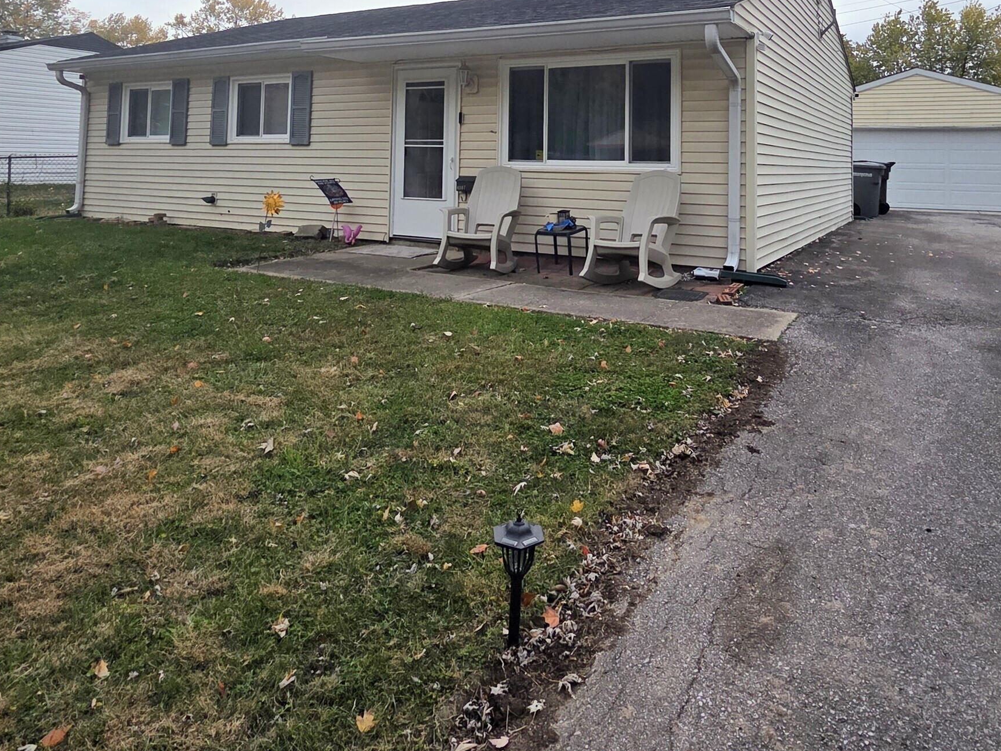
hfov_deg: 73.6
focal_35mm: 23
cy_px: 122
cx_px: 565
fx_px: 665
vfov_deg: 53.8
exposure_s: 1/3589
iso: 50
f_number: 2.2
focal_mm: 2.2
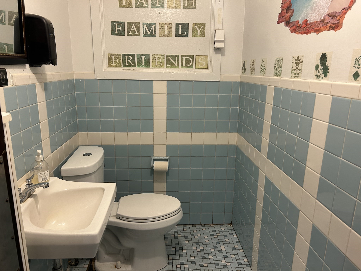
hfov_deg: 67.3
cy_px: 136
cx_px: 180
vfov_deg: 53.1
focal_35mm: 26
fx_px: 271
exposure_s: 1/60
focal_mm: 5.7
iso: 125
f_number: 1.5
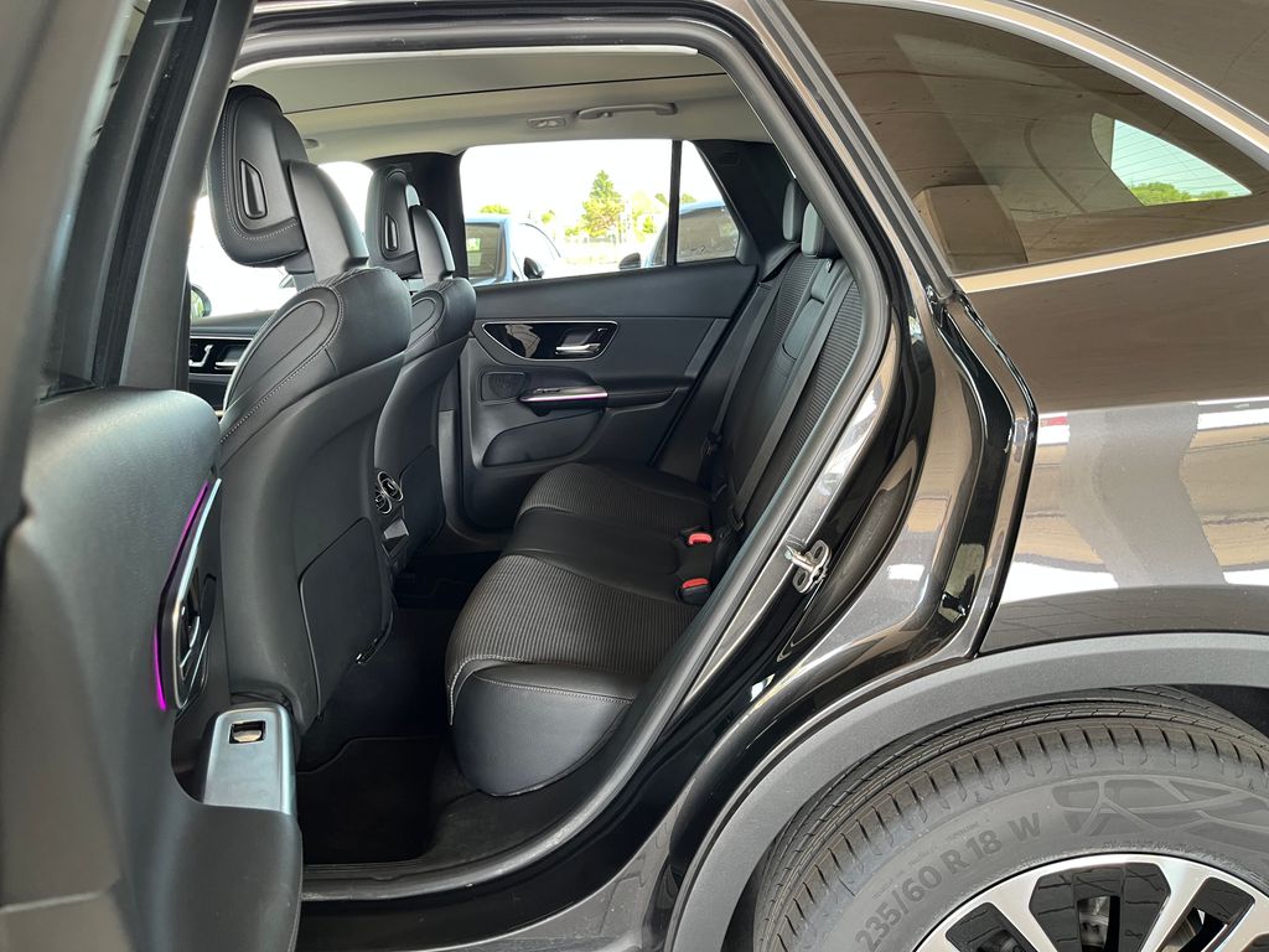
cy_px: 476
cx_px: 634
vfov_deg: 53.1
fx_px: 953
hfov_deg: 67.3
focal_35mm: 26
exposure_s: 1/50
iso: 125
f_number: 1.6
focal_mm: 5.1
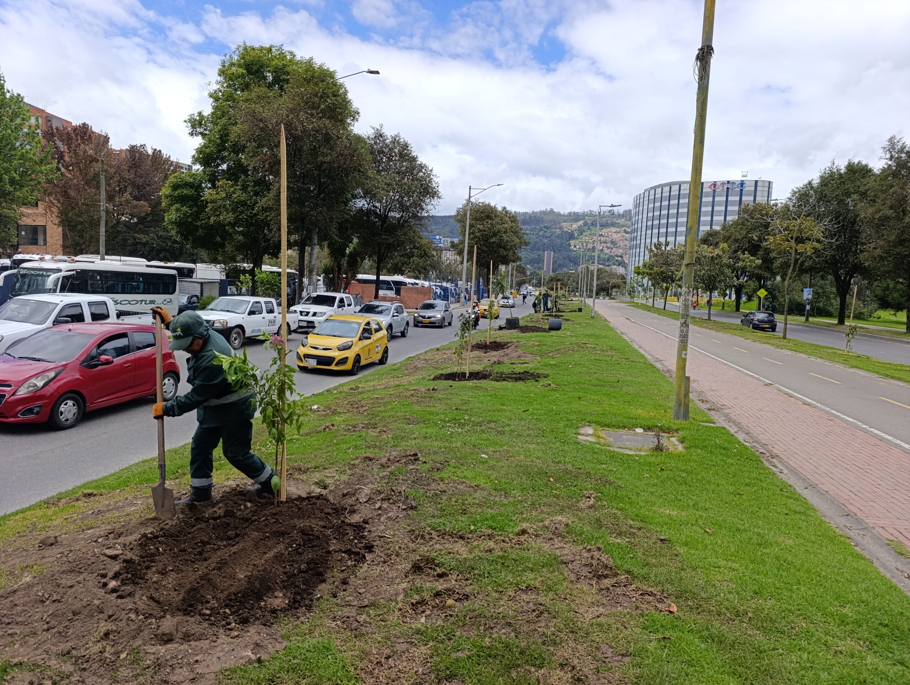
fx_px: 606
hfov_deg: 73.8
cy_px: 342
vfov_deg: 59.0
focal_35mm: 23
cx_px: 455
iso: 50
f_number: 1.6
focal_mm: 6.14
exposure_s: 1/610
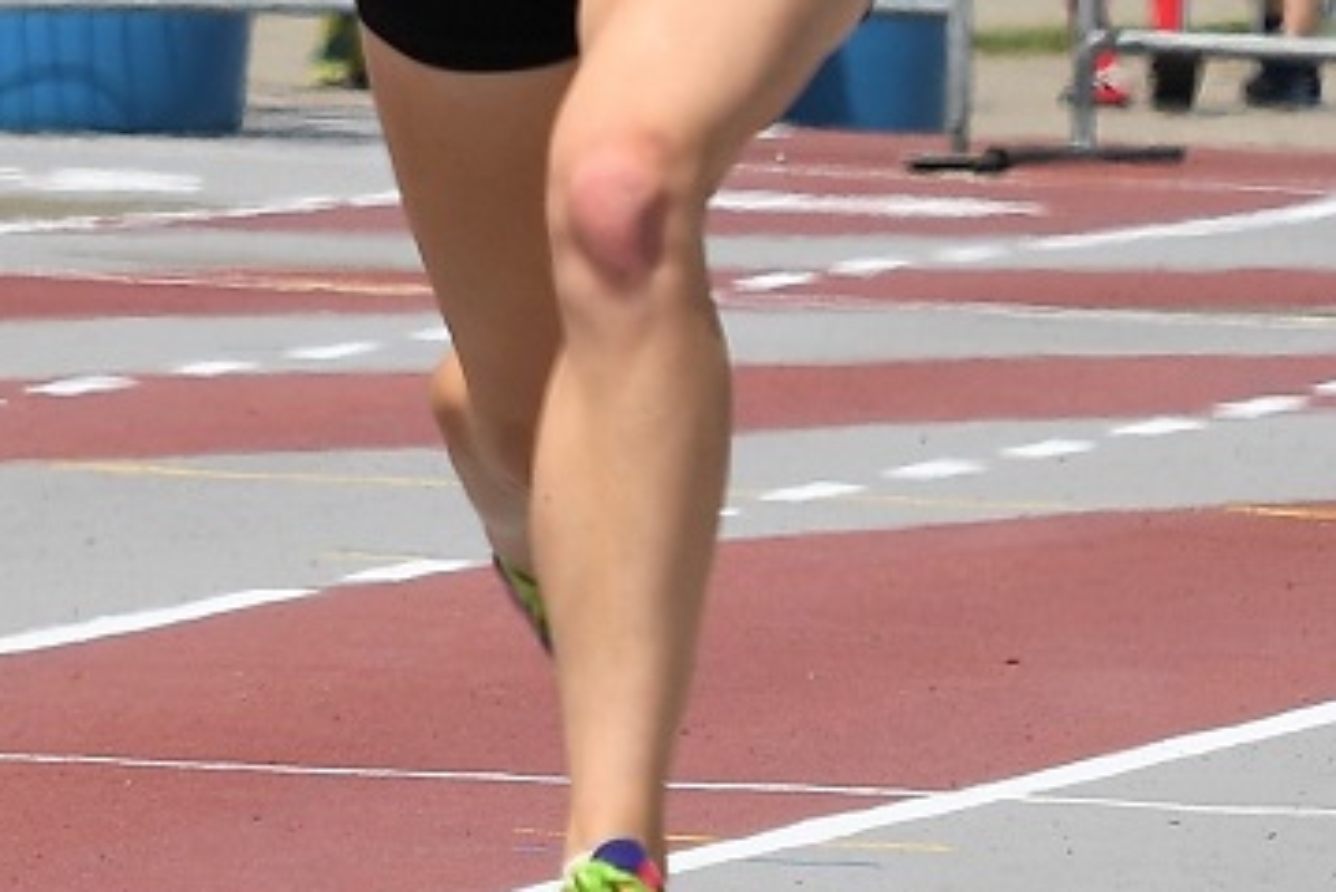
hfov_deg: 3.4
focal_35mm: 605
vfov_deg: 2.3
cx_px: -230
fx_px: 22460
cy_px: -123
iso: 100
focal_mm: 120
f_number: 5.6
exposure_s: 1/1000
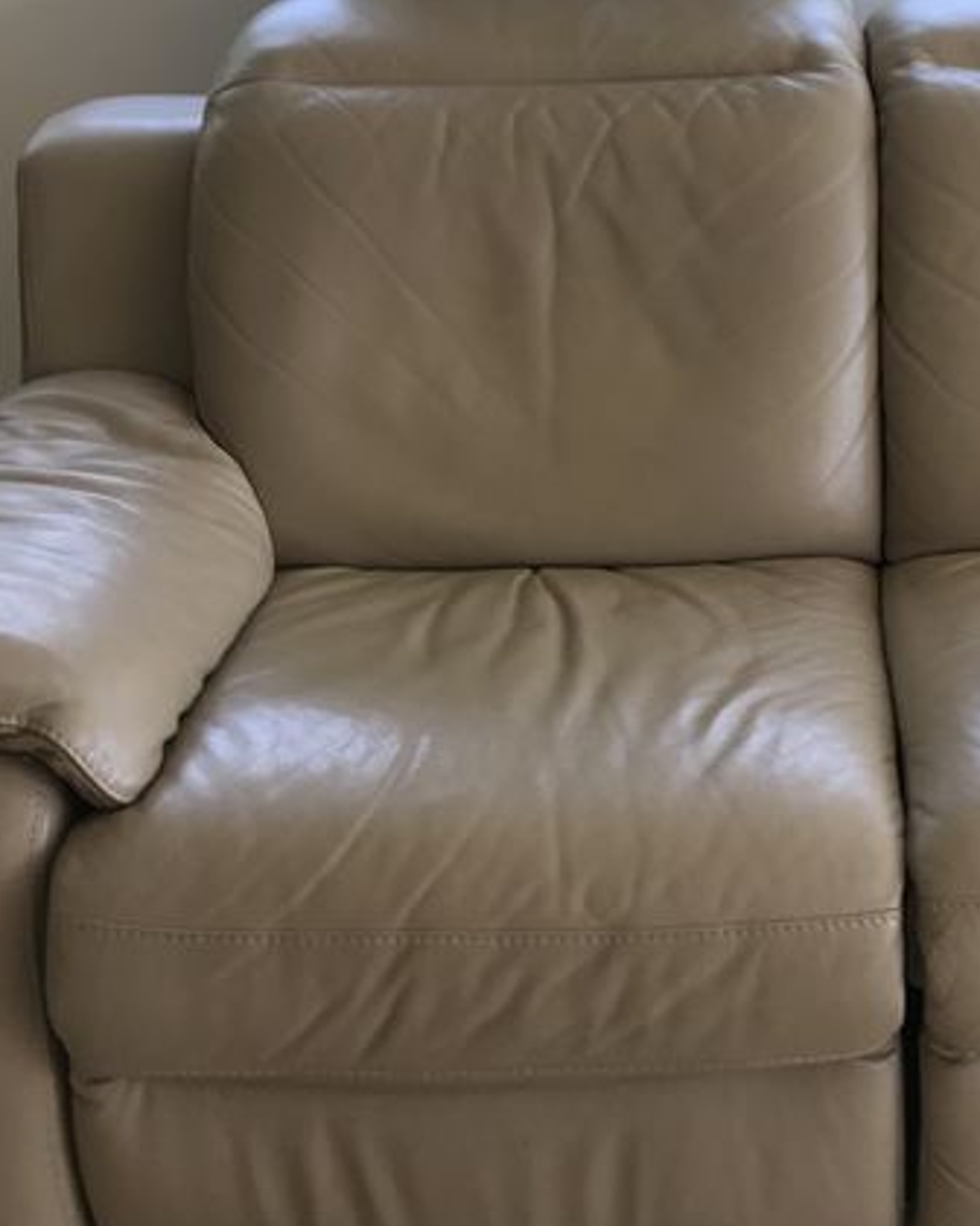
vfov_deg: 28.9
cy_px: 391
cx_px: 875
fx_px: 2357
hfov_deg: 22.9
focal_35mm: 65
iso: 20
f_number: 1.8
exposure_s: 1/130
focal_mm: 3.99
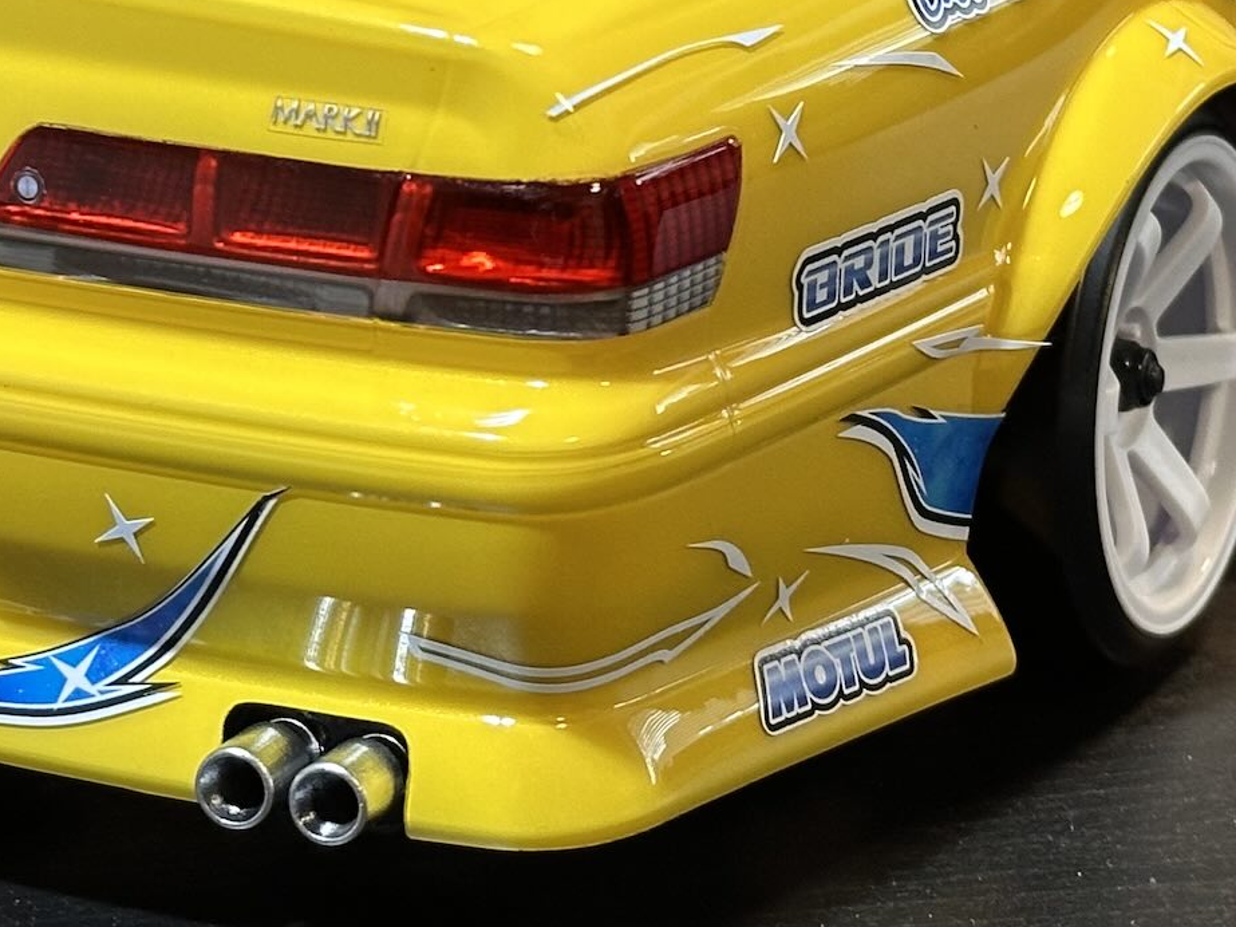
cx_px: 532
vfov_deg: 11.3
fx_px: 4641
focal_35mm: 130
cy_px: 62
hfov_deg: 15.2
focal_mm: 6.86
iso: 125
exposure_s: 1/50
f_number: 1.78
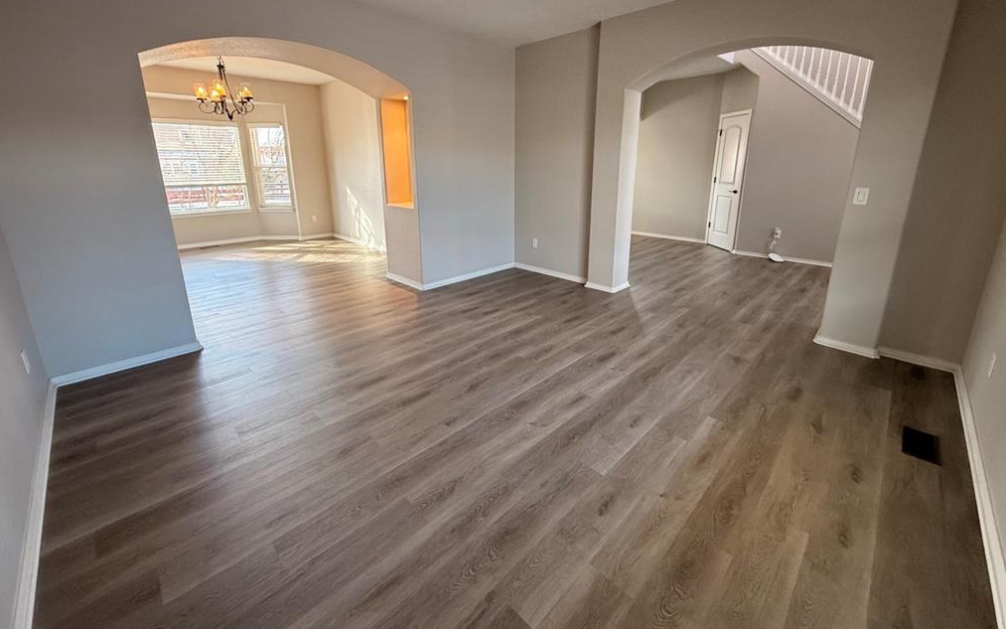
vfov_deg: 74.2
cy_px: 262
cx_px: 504
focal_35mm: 15
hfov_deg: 101.5
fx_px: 411
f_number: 2.2
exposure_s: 1/120
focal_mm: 2.22
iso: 200
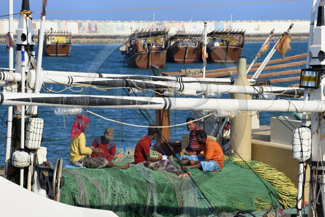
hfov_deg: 11.1
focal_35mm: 185
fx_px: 1670
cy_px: 108
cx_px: 162
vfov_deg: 7.4
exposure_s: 1/500
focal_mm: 185
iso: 200
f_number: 10
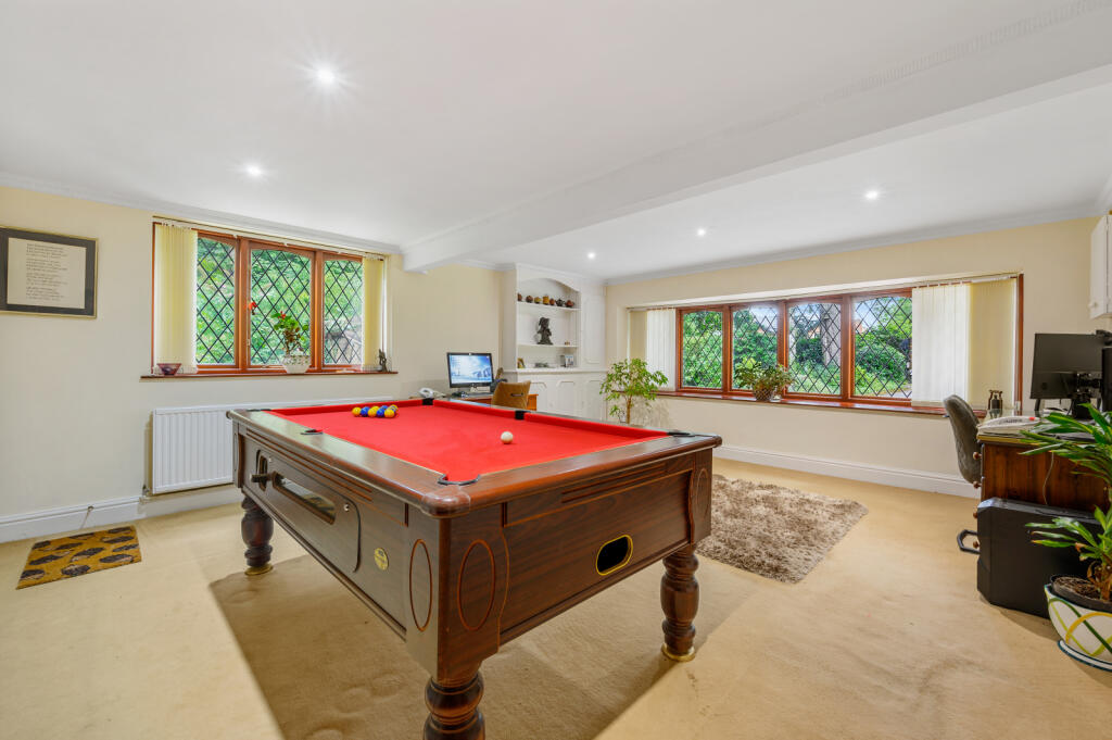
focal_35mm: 14
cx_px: 556
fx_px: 432
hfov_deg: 104.3
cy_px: 370
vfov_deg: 81.1
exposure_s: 1/2.5
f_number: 10
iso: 100
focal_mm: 14
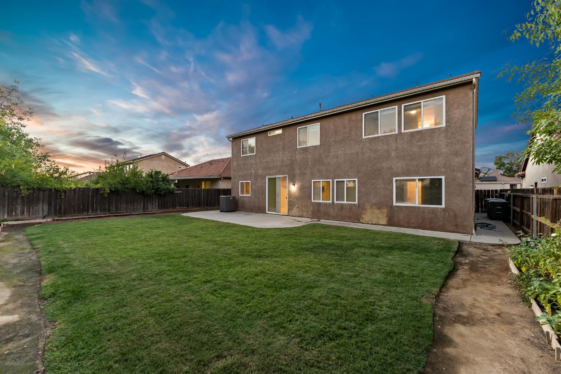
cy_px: 187
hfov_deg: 104.3
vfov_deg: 81.2
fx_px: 218
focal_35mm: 14
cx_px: 280
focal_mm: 14
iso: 400
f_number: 4
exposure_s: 1/60
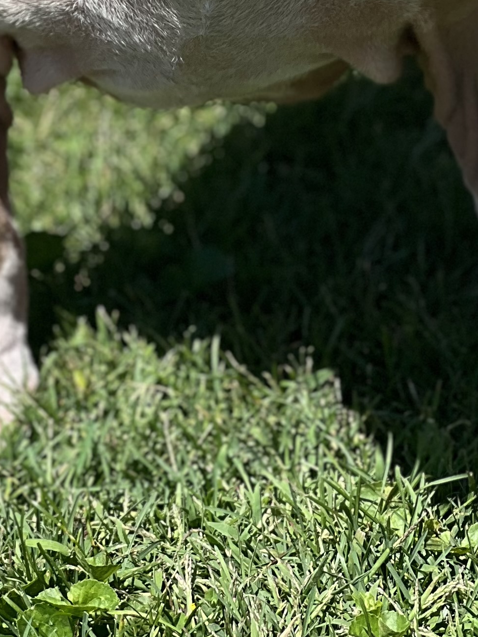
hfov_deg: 6.2
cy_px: -206
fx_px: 4401
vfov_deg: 8.2
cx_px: 212
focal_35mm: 239
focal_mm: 9
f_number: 2.8
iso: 32
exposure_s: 1/564
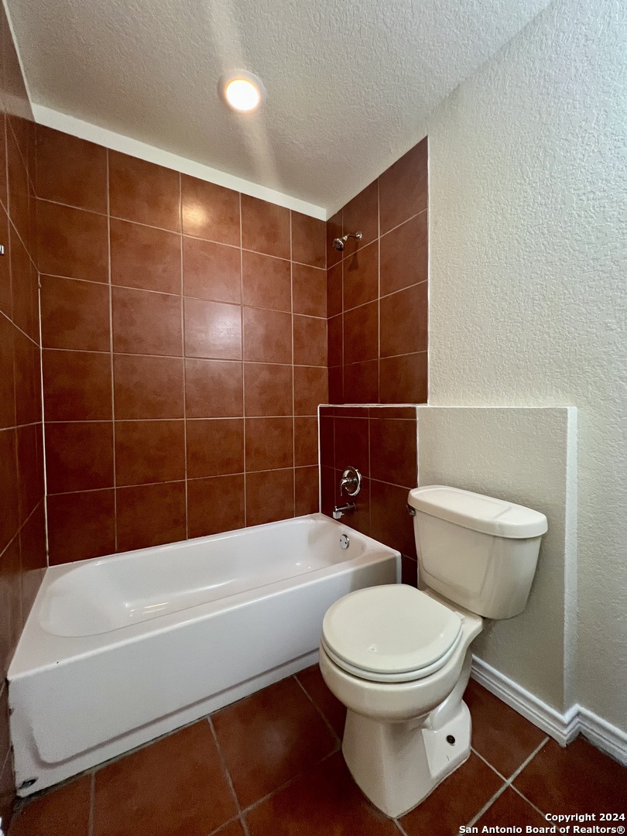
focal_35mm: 13
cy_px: 418
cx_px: 314
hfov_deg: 89.9
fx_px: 314
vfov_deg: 106.2
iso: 320
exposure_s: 1/60
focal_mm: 1.57
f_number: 1.8
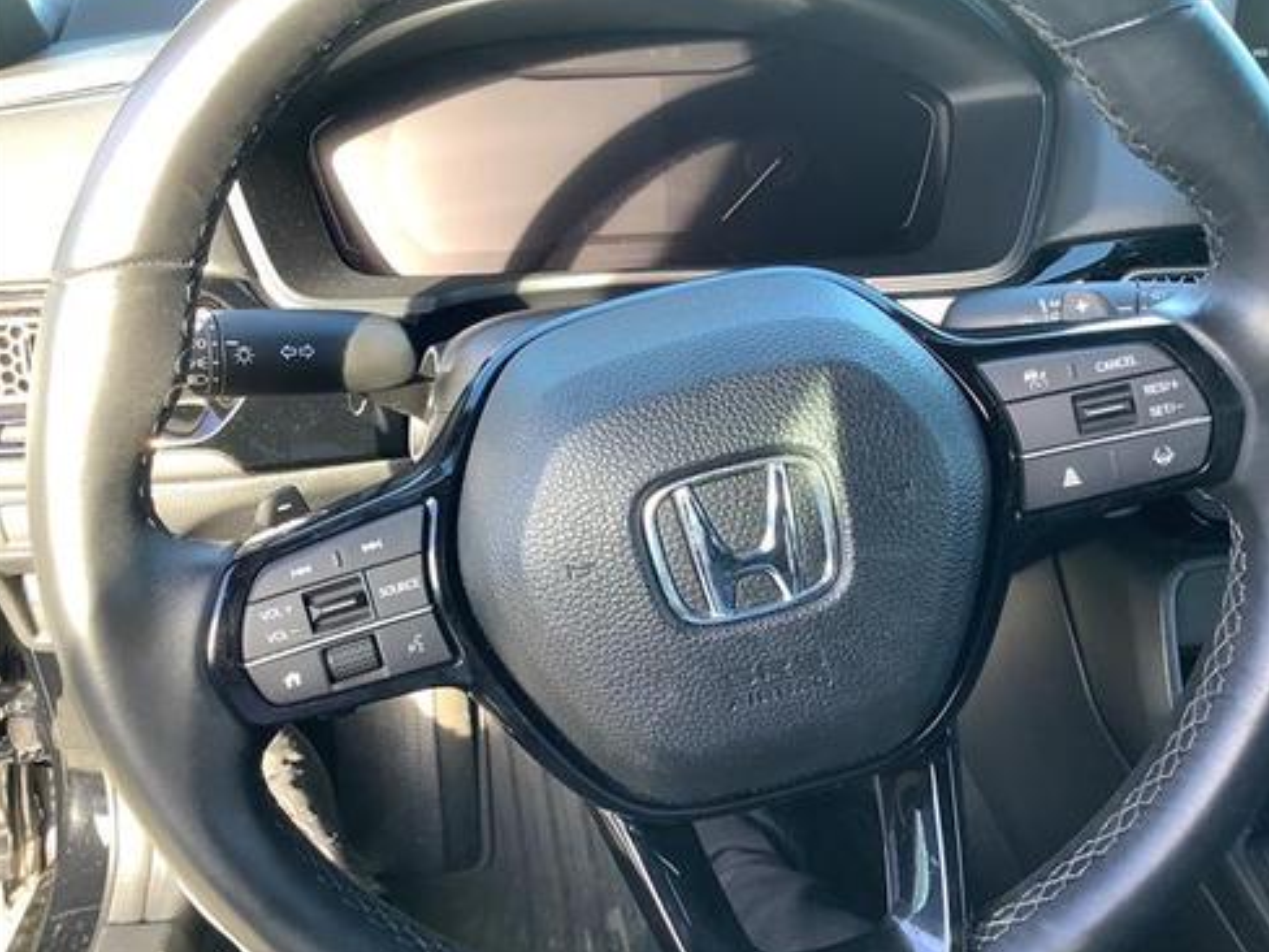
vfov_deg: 44.2
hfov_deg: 56.8
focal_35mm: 32
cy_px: 468
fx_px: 1173
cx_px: 640
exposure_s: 1/60
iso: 80
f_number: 2.4
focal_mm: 3.3
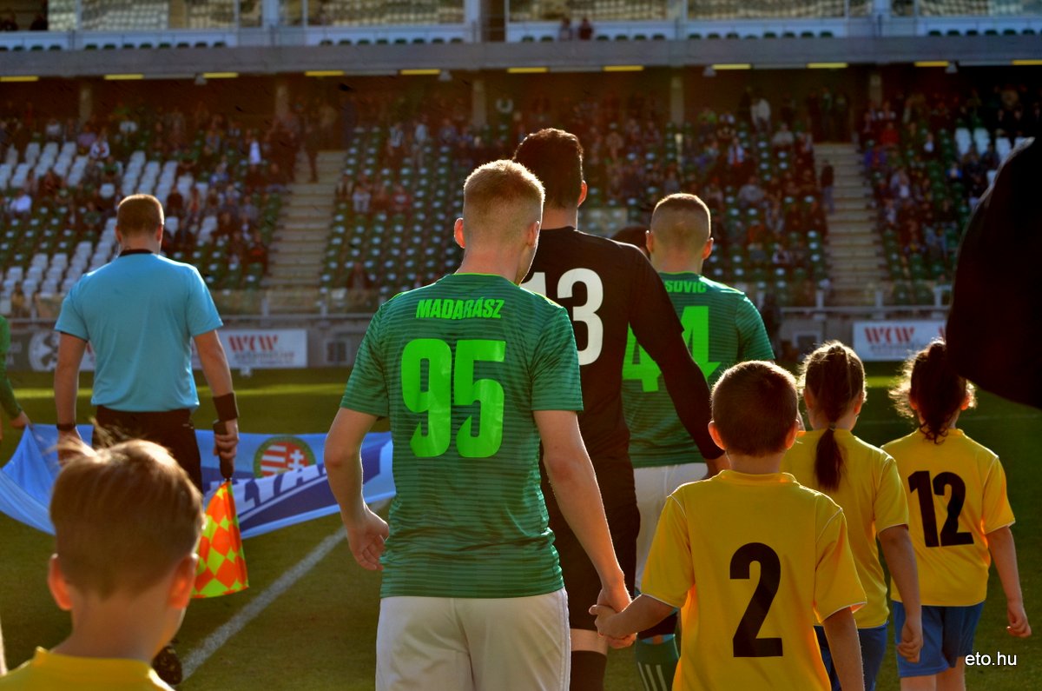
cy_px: 346
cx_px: 521
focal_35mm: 105
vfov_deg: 13.0
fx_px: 3033
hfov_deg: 19.5
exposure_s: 1/640
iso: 250
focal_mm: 70
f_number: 6.3
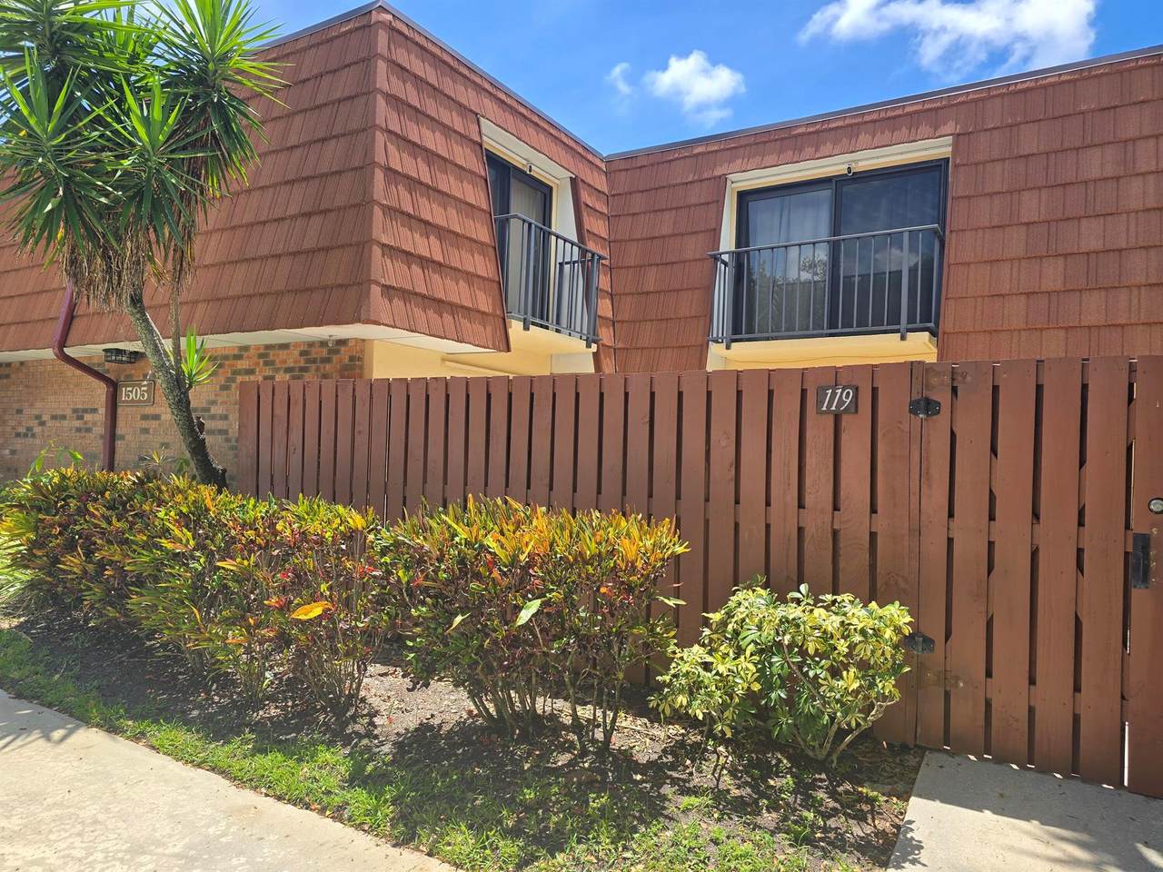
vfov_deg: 58.9
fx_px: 773
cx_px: 582
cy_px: 436
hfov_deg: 73.9
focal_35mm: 23
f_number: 1.7
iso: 12
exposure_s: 1/488
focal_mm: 6.3
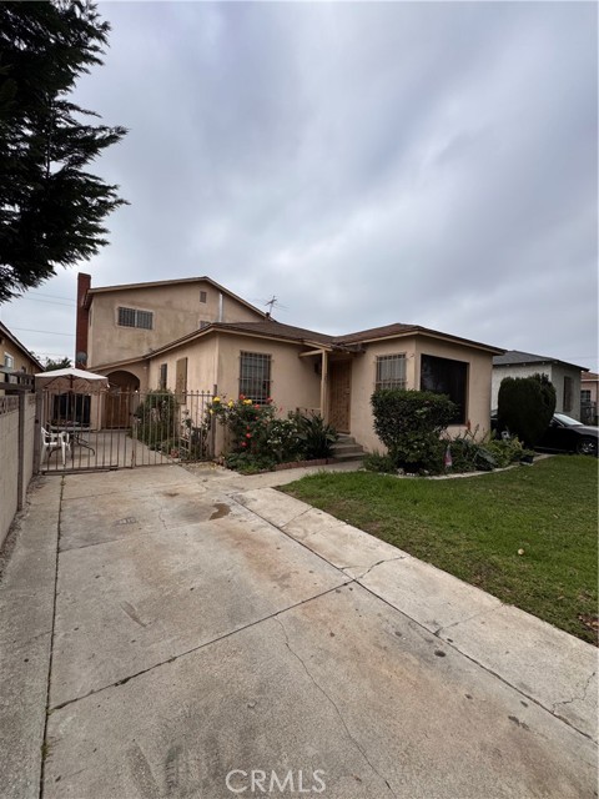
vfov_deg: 102.1
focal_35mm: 14
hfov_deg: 85.7
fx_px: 323
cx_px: 300
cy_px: 400
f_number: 2.2
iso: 50
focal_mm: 2.22
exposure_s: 1/1449
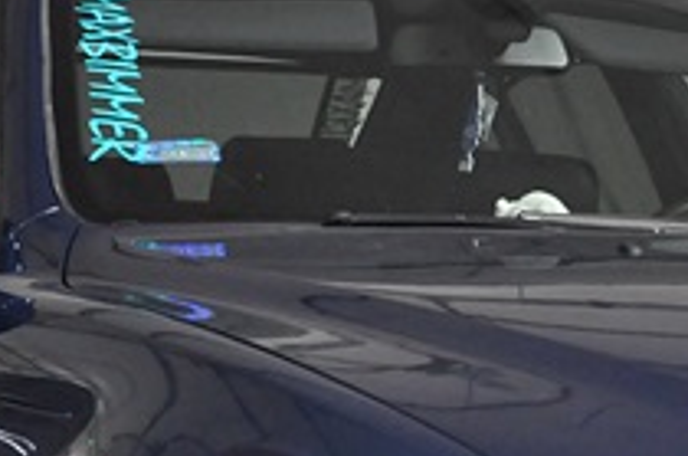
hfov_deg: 11.2
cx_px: 636
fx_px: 3489
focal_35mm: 183
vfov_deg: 7.3
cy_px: 753
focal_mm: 32
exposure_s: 1/25
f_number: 4.2
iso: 1600
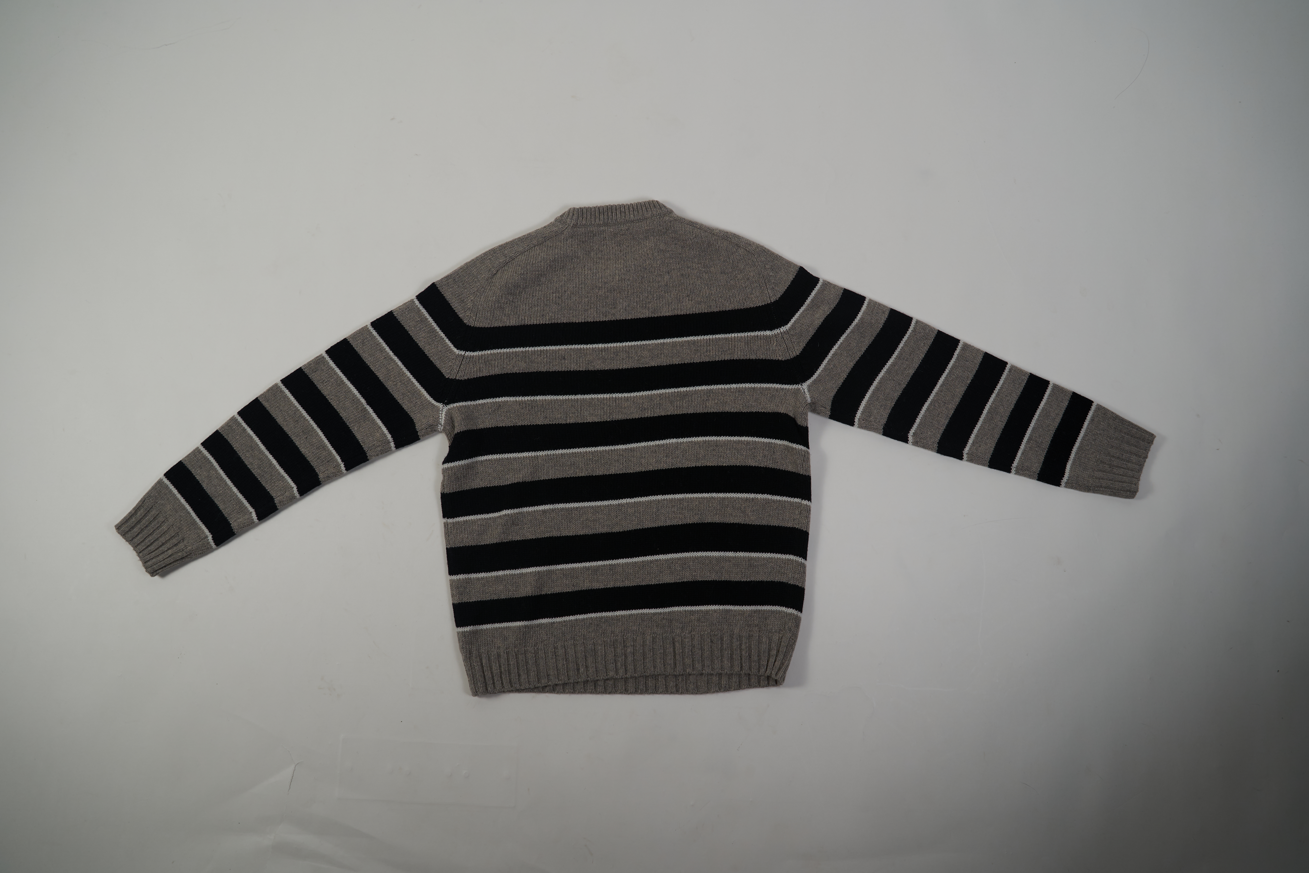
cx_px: 654
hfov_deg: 65.5
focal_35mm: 28
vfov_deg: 46.4
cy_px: 436
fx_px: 1018
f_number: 4
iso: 200
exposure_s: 1/160
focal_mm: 28
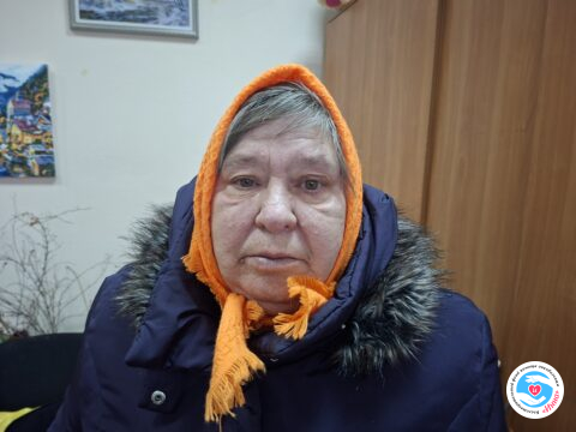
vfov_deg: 58.9
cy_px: 216
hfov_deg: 73.9
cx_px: 288
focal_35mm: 23
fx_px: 383
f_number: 1.8
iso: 400
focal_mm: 5.54
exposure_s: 1/25
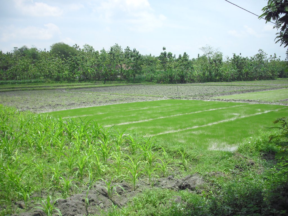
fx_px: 316
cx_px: 144
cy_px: 108
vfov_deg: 37.7
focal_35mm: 38
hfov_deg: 49.0
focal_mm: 6.2
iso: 100
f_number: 8
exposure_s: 1/200
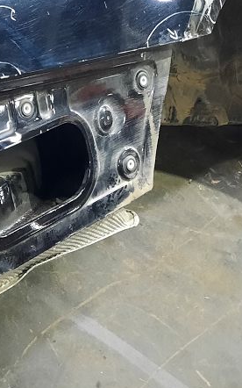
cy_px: 78
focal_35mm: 72
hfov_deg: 17.2
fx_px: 760
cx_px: -55
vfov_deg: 28.0
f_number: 2
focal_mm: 4.6
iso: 400
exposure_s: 1/25
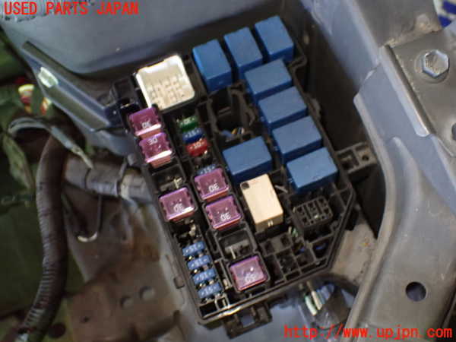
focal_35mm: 44
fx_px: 580
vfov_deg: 32.9
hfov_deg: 42.9
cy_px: 171
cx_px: 228
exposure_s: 1/40
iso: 1250
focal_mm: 7.84
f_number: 2.9
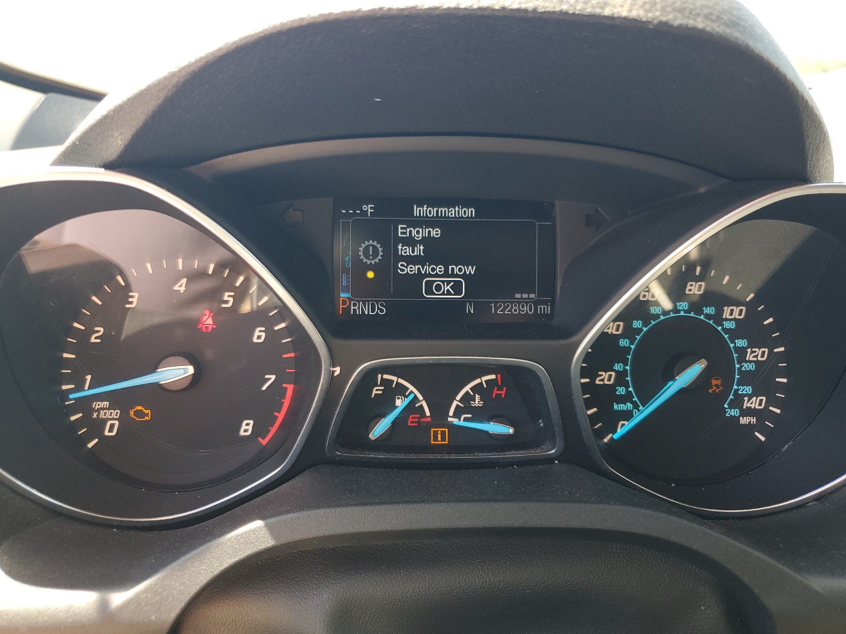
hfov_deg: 67.3
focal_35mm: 26
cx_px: 423
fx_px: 635
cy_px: 317
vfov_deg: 53.1
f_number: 1.5
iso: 50
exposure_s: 1/127
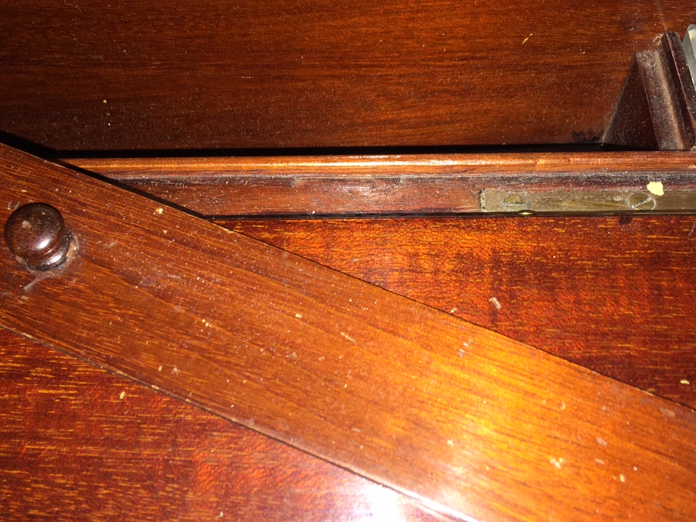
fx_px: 905
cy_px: 162
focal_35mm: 45
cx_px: 374
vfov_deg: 31.8
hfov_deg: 42.0
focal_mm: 4.15
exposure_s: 1/36
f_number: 2.2
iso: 32
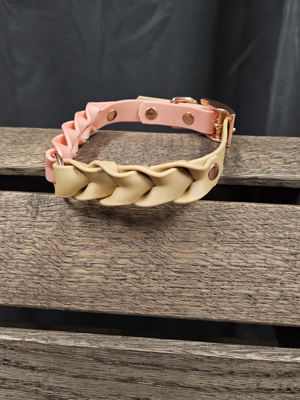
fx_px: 323
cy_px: 167
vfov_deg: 63.0
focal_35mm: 28
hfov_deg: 49.7
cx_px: 140
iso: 250
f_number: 1.8
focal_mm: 5.4
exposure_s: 1/142
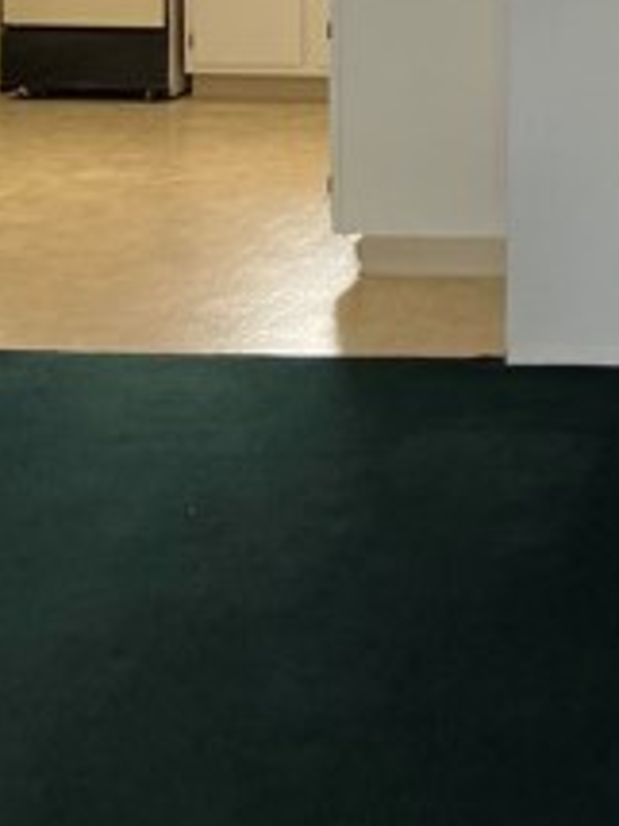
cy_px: -88
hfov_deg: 14.9
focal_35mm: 93
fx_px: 2220
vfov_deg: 20.1
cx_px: 888
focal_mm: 5.1
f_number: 1.6
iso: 100
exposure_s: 1/120
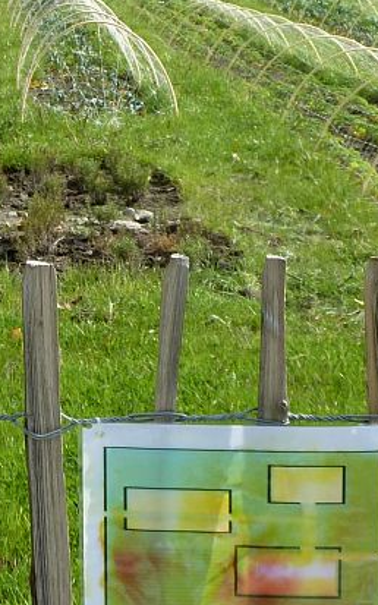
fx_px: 1731
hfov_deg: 12.1
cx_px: -132
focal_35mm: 105
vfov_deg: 19.8
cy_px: 279
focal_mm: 6.5
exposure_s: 1/320
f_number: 4
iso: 80
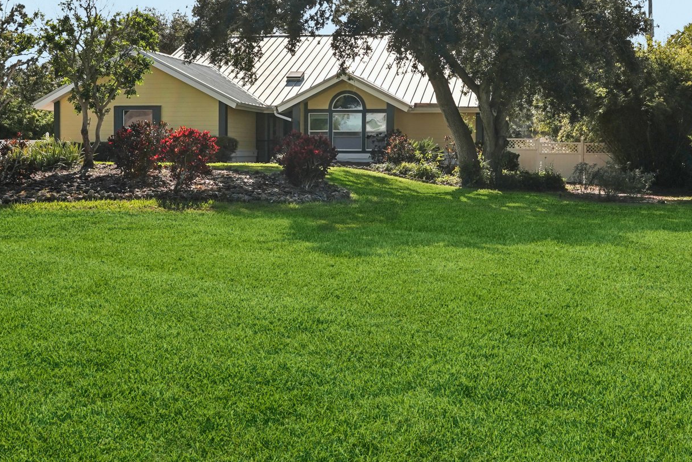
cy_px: 166
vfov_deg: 30.4
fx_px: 846
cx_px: 392
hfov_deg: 44.4
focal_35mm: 44
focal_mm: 26
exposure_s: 1/1250
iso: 400
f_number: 8
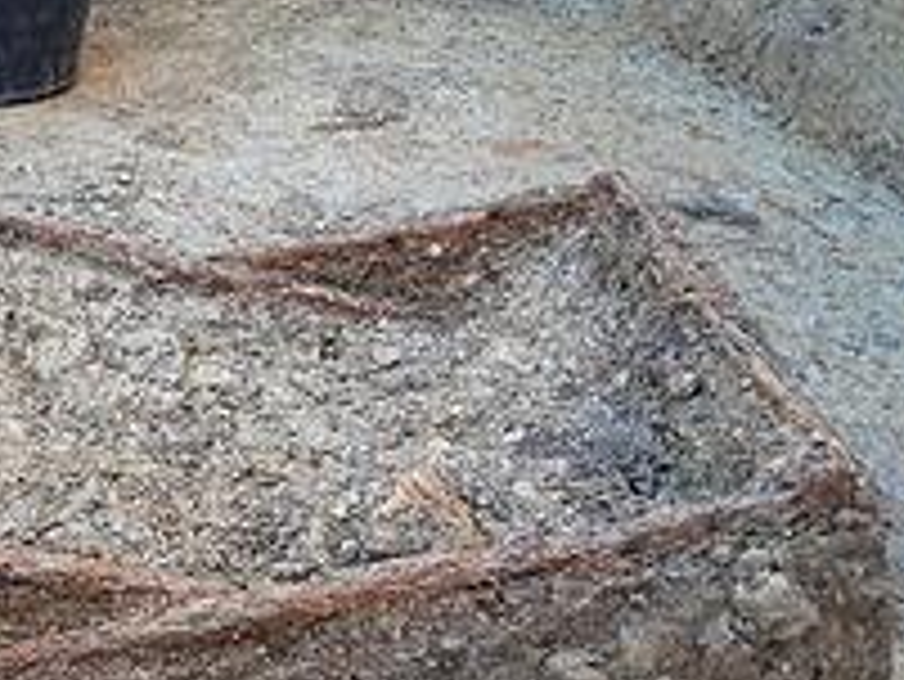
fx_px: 1280
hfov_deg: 37.5
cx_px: 180
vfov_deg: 29.7
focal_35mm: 49
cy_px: 374
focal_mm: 2.9
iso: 64
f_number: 1.9
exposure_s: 1/100
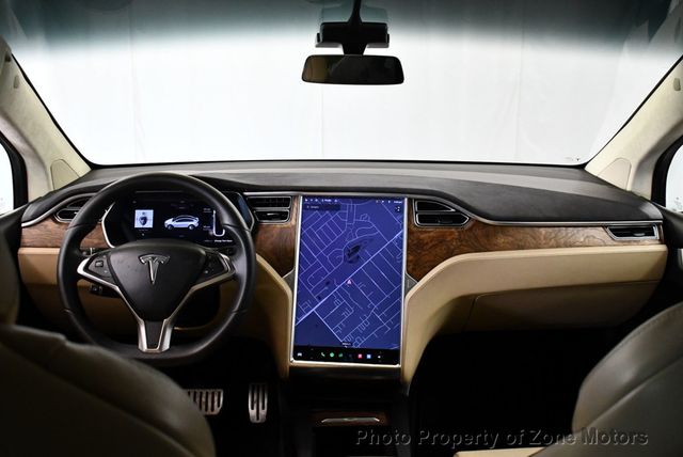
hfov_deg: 53.1
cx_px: 342
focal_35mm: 36
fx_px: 684
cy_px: 228
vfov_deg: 36.9
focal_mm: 18
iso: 2200
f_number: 3.5
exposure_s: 1/125
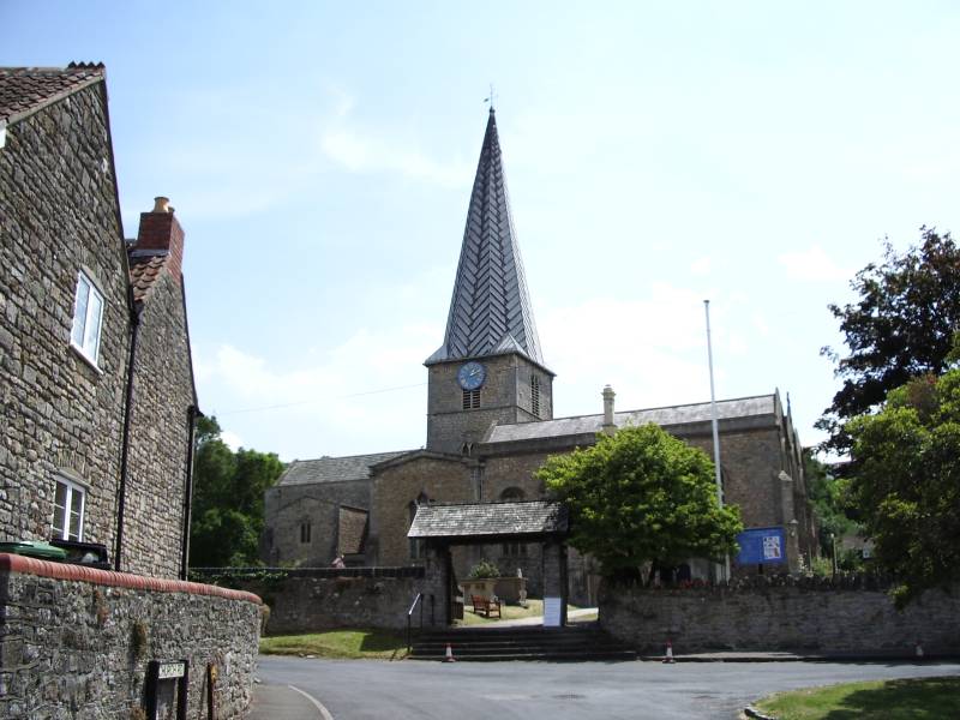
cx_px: 480
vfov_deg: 40.7
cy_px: 360
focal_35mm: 35
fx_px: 971
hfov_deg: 52.6
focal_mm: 5.8
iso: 50
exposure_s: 1/400
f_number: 4.3
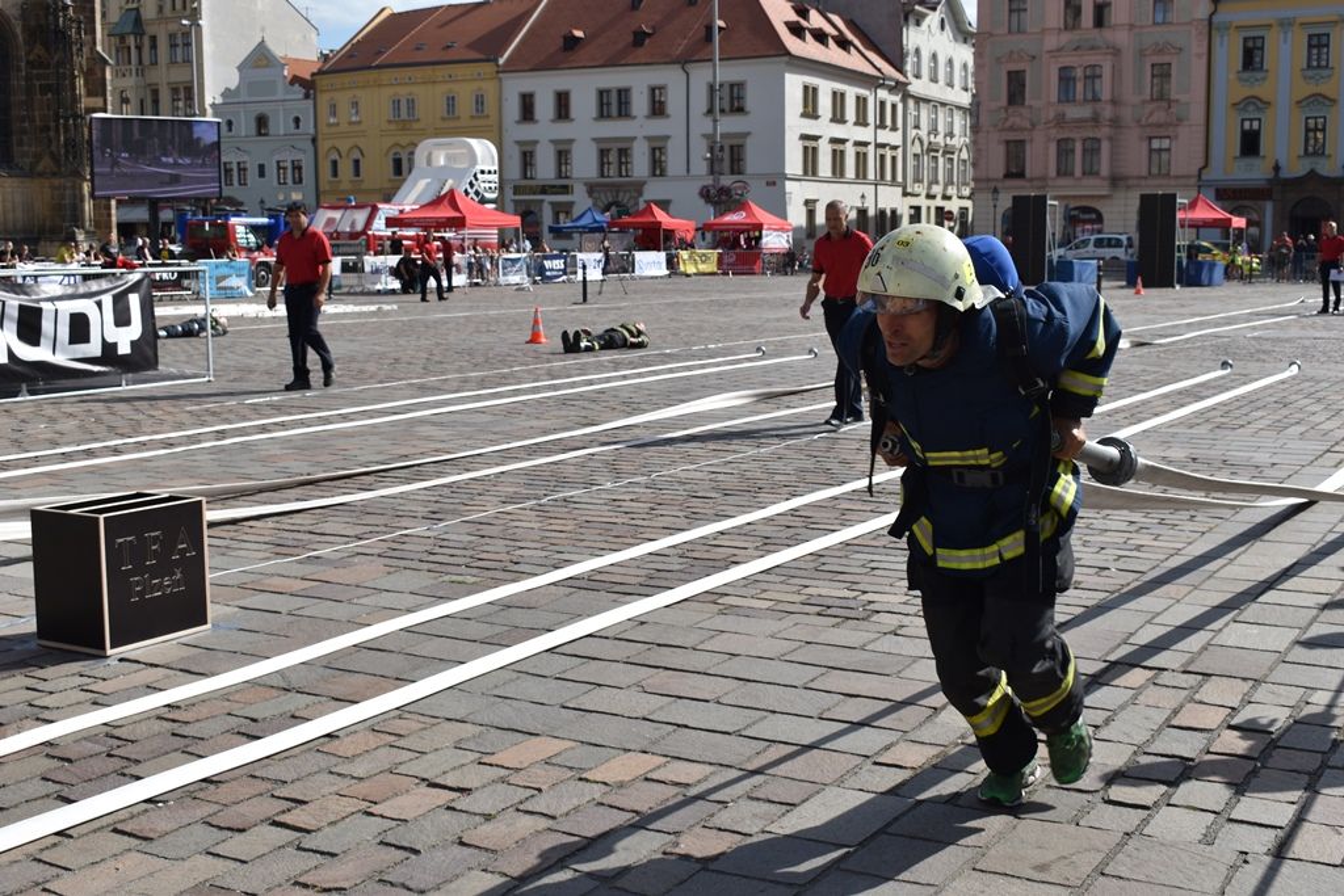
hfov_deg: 45.0
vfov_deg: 30.9
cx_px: 672
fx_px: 1624
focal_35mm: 44
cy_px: 448
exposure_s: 1/320
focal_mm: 29
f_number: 8
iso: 100
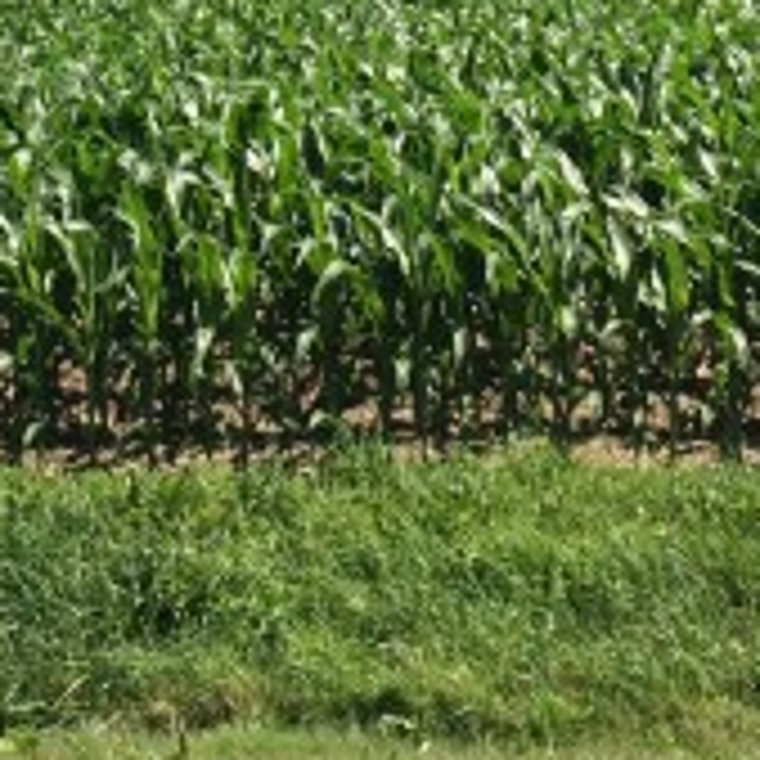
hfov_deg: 15.4
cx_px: 198
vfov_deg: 14.7
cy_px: -265
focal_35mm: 113
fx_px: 2807
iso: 40
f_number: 2.2
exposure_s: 1/1520
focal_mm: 4.12
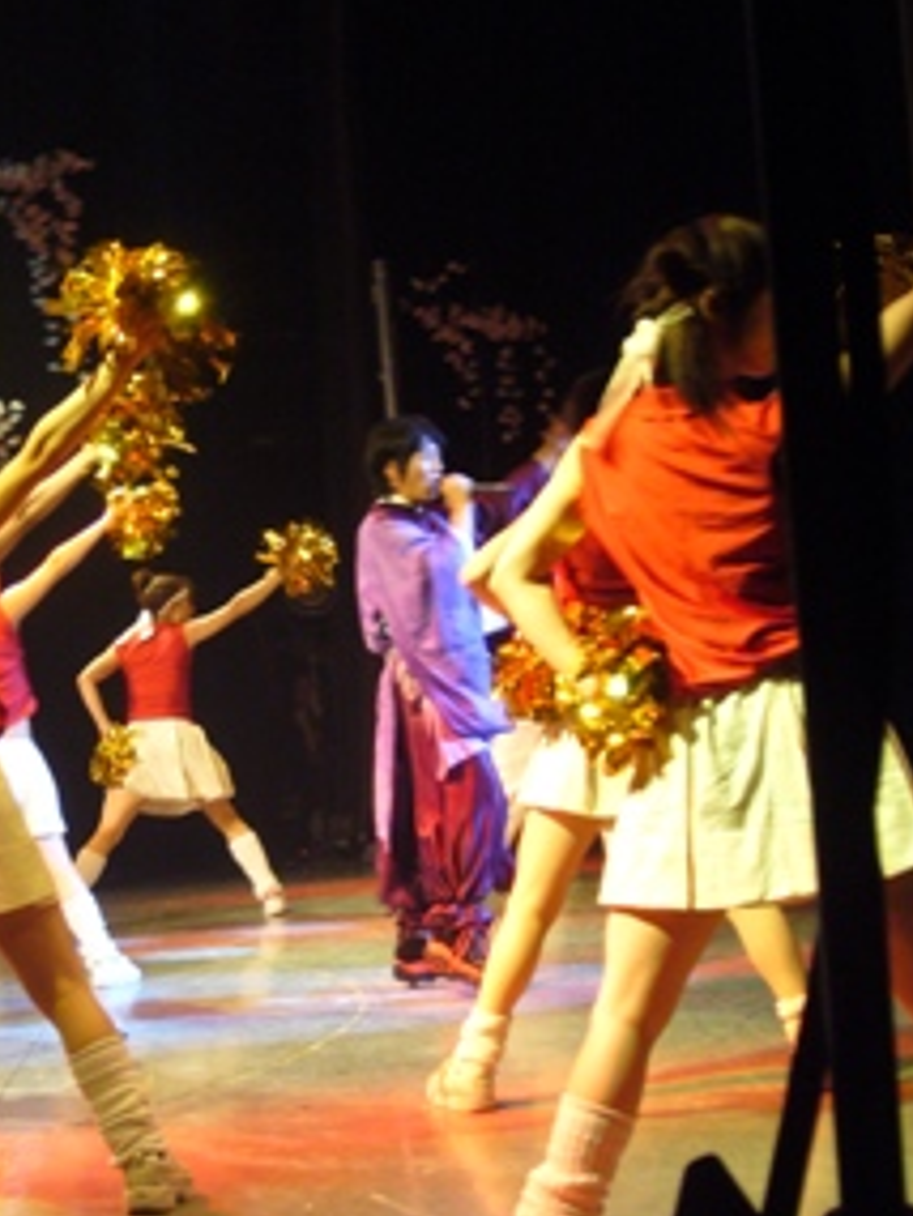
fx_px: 3057
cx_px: 320
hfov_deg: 17.0
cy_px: 738
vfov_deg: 22.5
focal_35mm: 87
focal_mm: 10.4
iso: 200
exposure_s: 1/15
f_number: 3.8
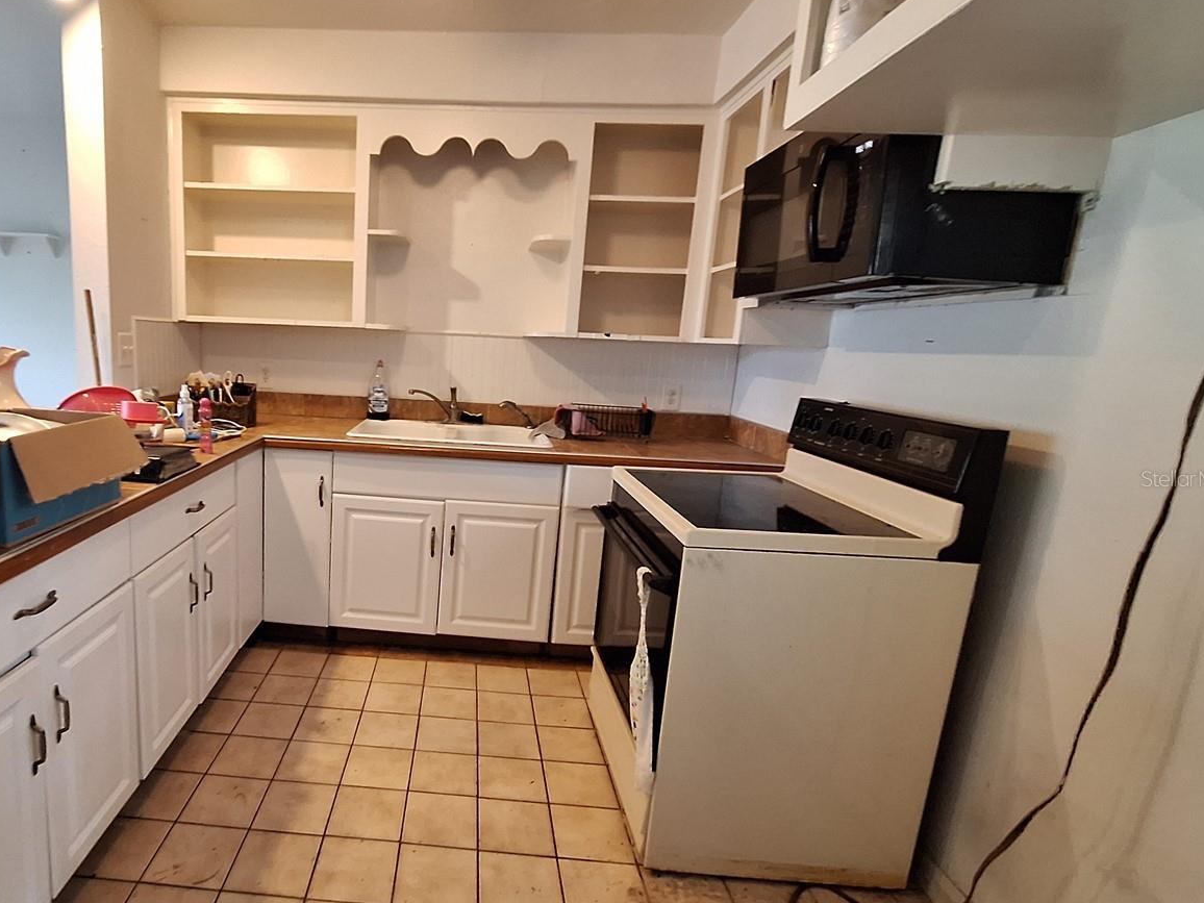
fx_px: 626
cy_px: 478
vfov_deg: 71.5
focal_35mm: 18
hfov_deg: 84.9
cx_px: 406
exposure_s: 1/24
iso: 250
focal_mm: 1.74
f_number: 2.2
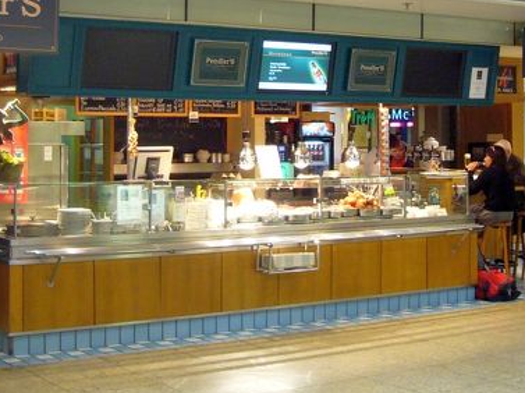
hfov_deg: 28.2
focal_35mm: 69
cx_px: 235
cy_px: 69
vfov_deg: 21.0
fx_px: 1045
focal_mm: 4.7
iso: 160
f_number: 2.8
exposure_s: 1/15
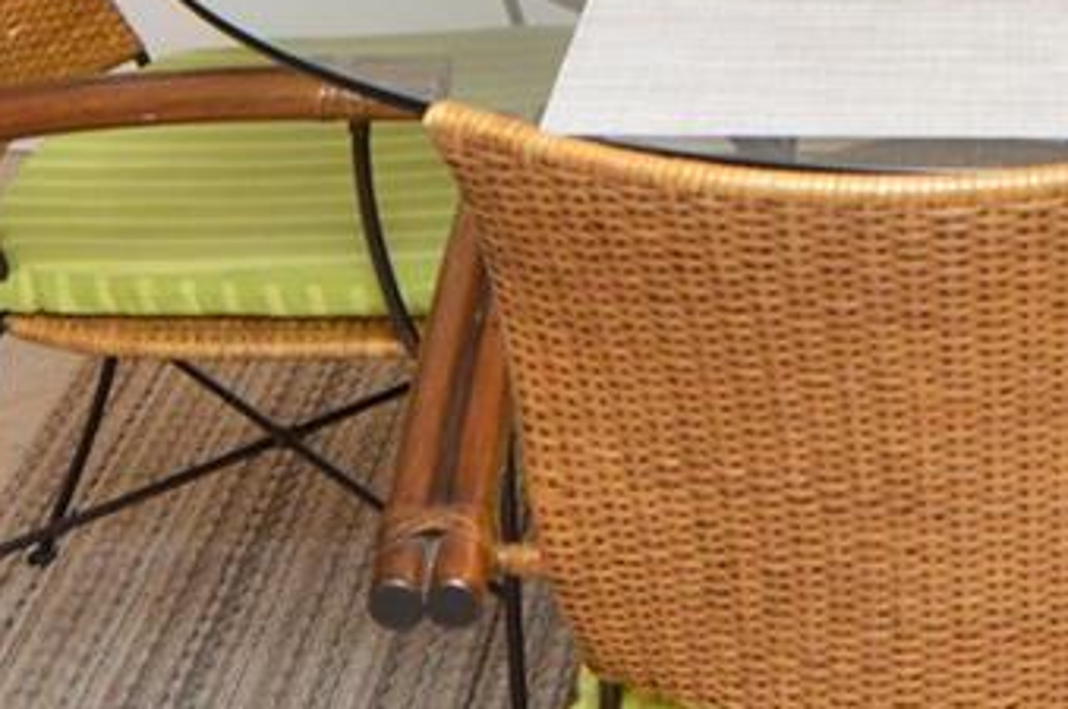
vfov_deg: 14.6
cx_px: 1027
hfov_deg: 23.1
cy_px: -430
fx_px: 2518
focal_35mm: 85
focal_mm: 12
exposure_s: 1/60
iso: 720
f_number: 4
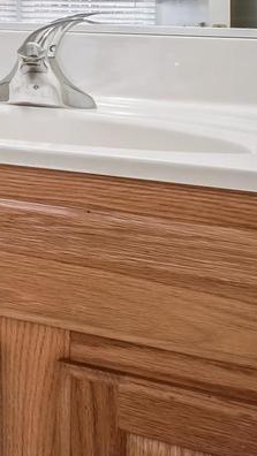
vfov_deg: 29.8
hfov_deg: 12.0
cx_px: -470
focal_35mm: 63
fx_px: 761
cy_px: -53
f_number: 8
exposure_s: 1/15
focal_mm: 11
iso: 500
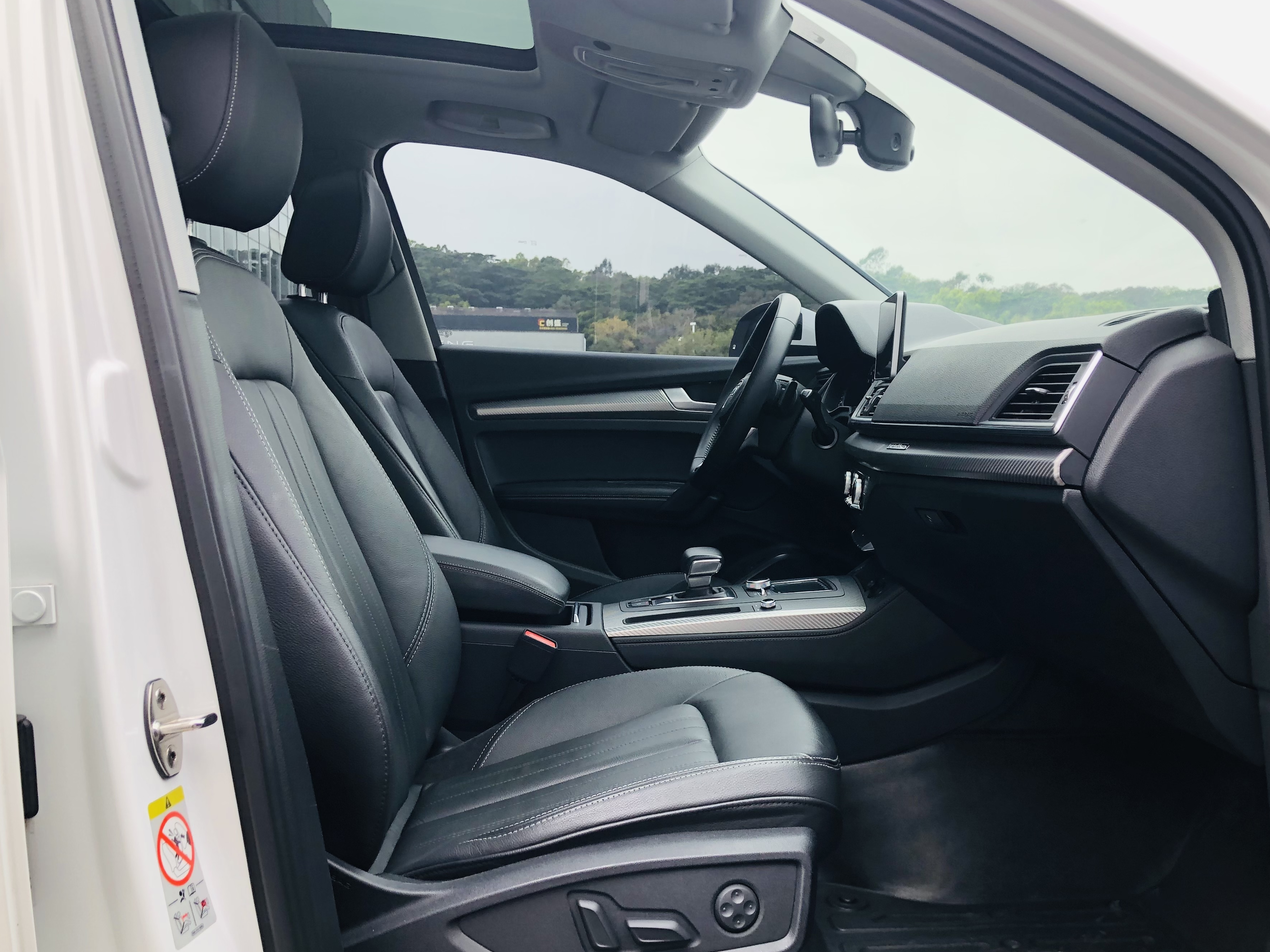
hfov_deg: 56.6
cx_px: 725
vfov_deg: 44.1
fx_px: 1174
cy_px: 511
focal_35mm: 32
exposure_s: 1/159
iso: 20
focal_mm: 3.99
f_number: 1.8
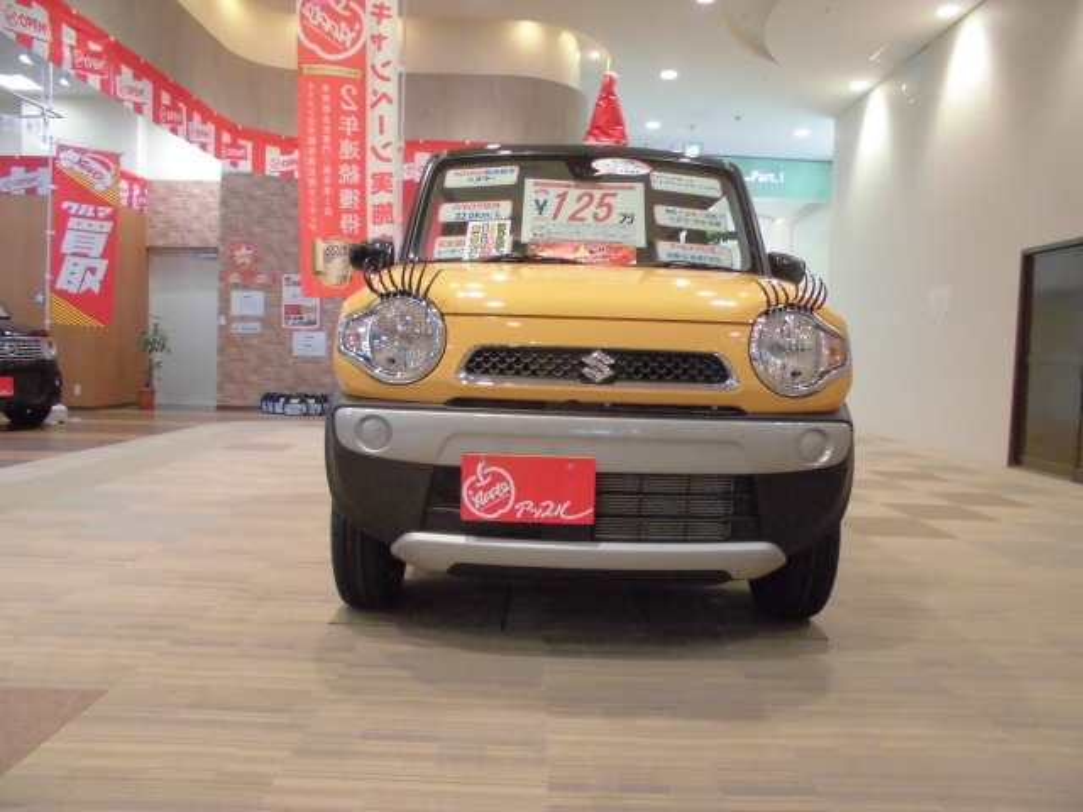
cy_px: 406
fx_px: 813
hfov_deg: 67.3
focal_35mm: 26
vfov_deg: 53.1
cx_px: 542
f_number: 3.5
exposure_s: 1/60
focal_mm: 4.6
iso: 400
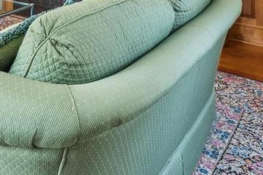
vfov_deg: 20.6
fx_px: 394
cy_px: -101
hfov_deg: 34.0
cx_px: 7
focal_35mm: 54
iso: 640
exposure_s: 1/50
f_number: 7.1
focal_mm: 13
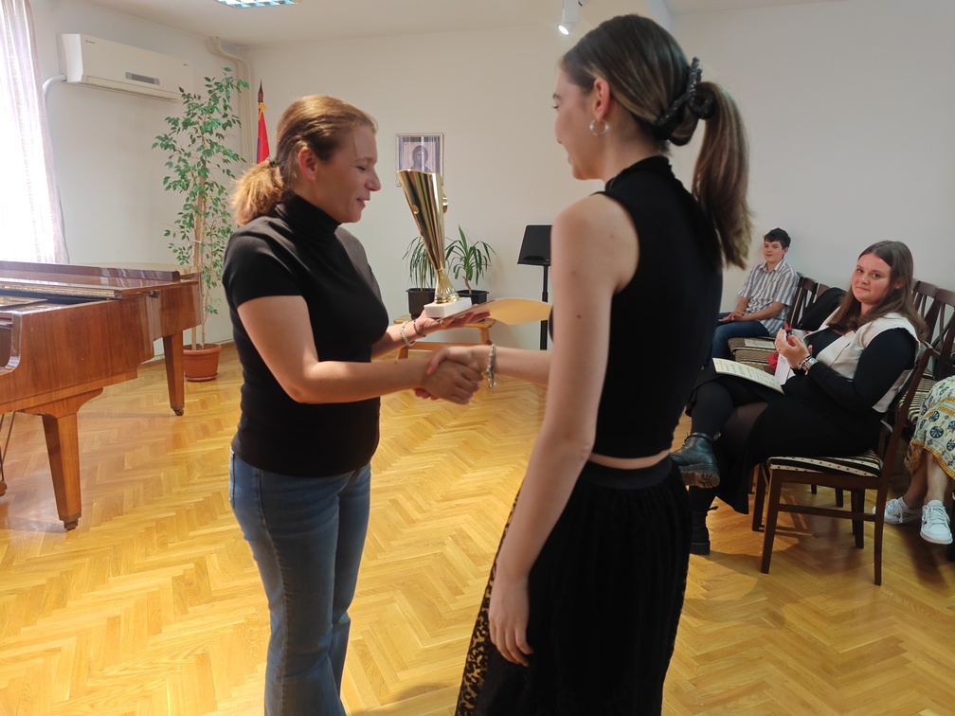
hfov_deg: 65.3
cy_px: 358
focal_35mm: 27
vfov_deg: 51.4
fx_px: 745
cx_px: 478
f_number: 1.6
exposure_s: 1/100
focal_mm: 7.62
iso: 125
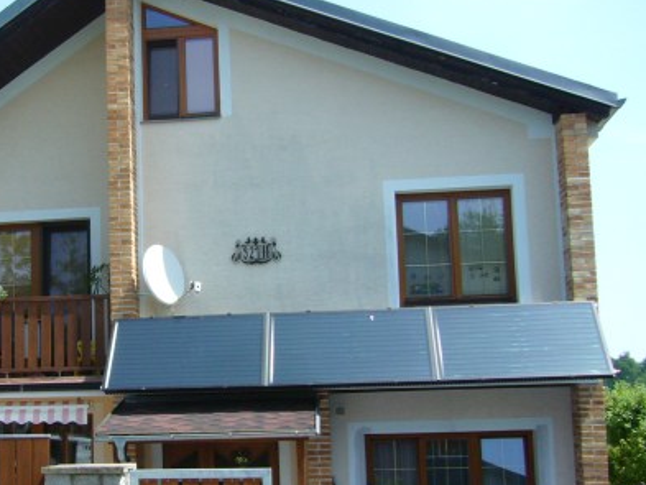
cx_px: 153
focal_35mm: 57
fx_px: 1064
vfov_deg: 25.6
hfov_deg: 33.0
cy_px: 294
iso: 100
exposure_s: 1/250
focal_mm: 5.8
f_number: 5.6
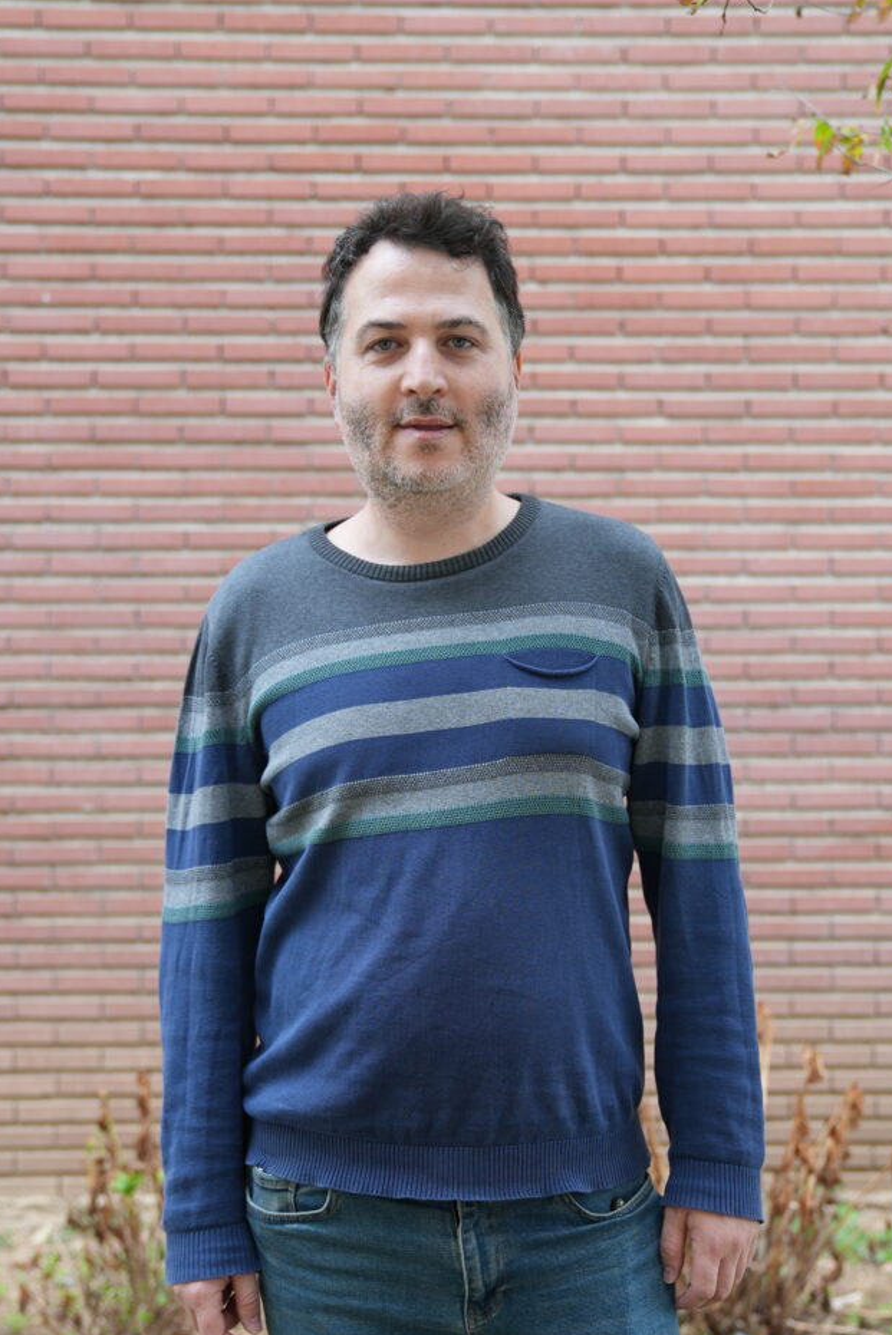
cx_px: 450
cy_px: 751
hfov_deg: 28.7
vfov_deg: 41.8
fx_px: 1745
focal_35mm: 47
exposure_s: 1/50
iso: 320
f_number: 2.8
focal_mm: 38
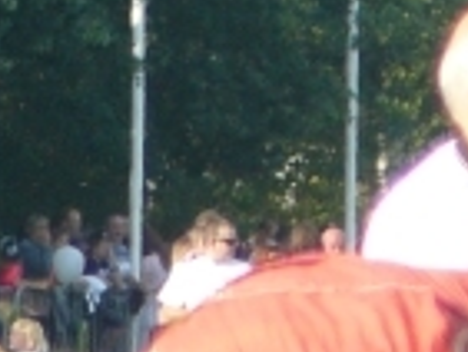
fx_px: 29809
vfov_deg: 0.7
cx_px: 415
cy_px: -362
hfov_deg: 0.9
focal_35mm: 2203
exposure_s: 1/500
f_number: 3.3
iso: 160
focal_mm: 72
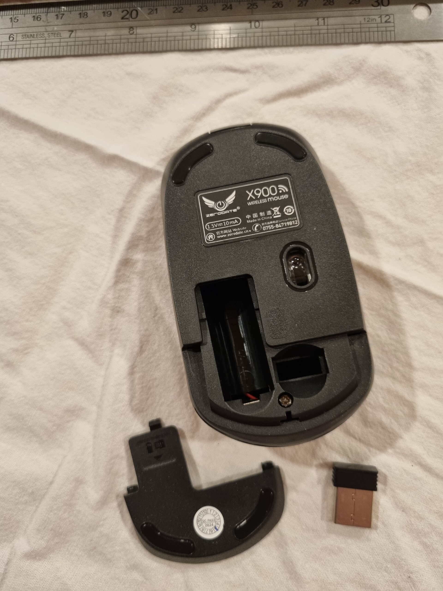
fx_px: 444
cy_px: 296
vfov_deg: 67.3
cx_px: 222
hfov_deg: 53.1
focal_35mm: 26
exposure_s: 1/50
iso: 500
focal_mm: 5.4
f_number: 1.8
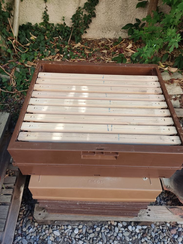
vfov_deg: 69.4
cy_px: 122
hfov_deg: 54.9
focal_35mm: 25
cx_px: 92
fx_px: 176
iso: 69
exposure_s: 1/100
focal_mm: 4.71
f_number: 1.79
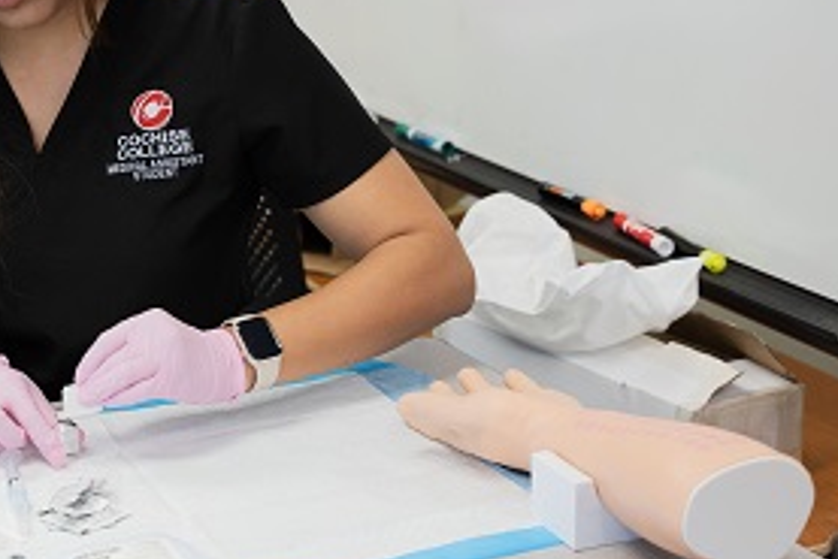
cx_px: 221
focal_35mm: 85
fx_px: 1971
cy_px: 171
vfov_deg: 16.1
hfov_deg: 23.8
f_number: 4
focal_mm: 46.9
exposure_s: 1/160
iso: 1250
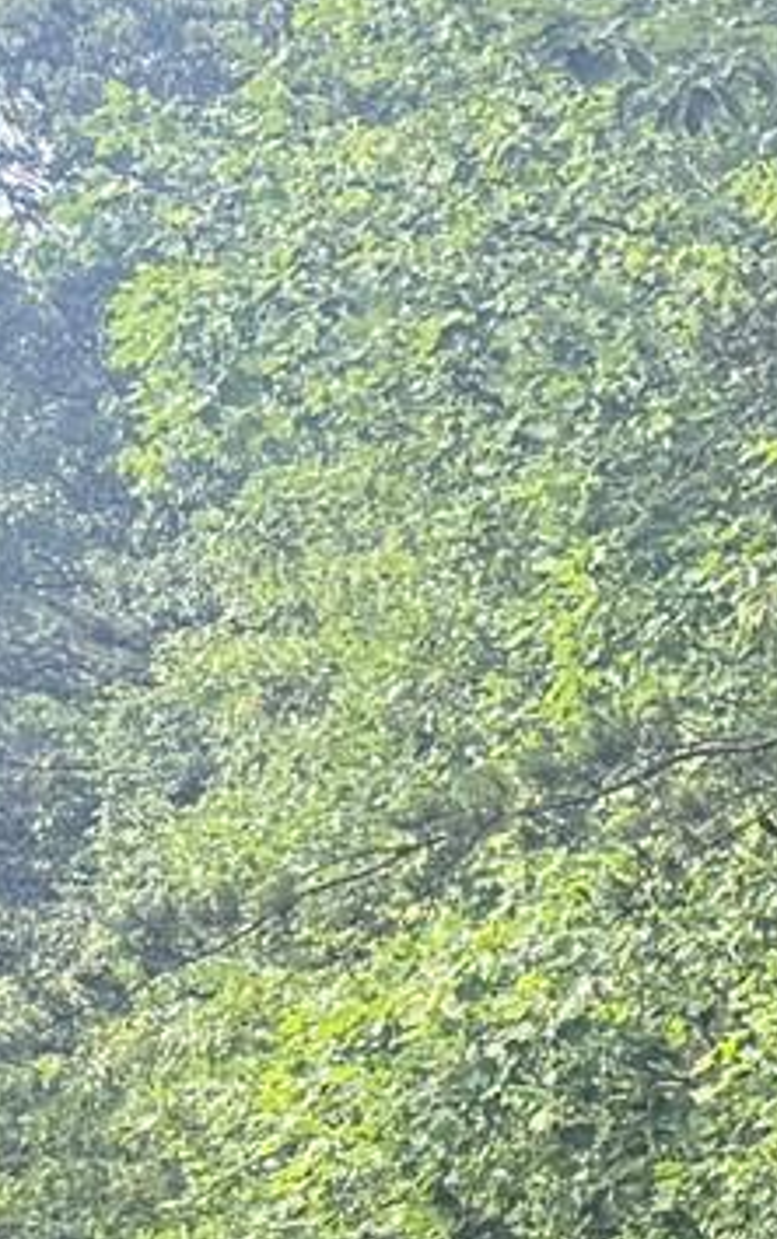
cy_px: 1144
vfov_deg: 14.1
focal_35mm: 147
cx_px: 3230
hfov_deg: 6.8
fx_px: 4968
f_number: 1.78
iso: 100
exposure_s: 1/428
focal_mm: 6.76
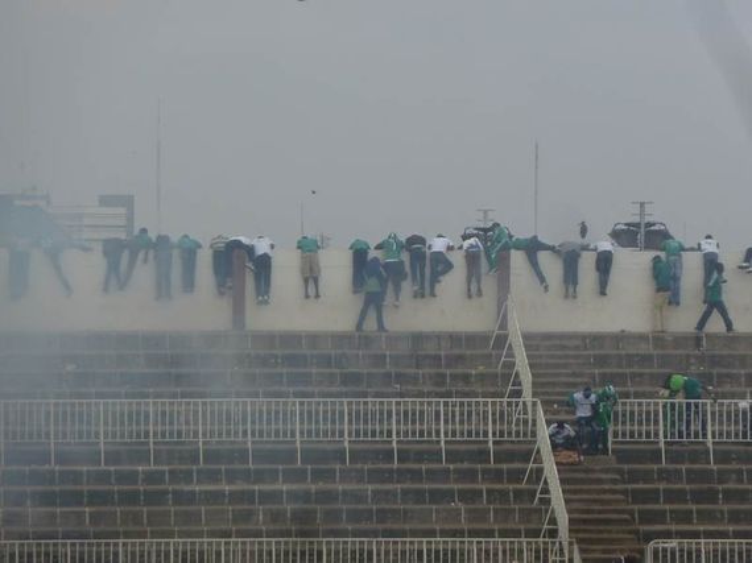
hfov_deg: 5.7
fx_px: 7600
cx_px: 376
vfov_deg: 4.2
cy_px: 282
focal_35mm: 350
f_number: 4.9
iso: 80
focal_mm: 49.2
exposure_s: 1/320
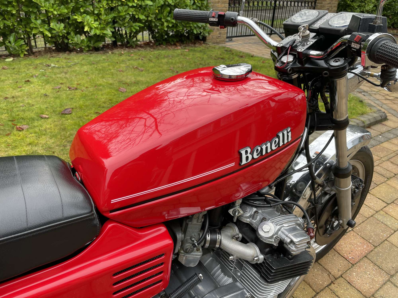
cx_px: 199
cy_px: 149
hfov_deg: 67.3
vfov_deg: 53.1
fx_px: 299
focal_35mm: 26
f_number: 1.6
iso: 32
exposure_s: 1/123
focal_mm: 4.2
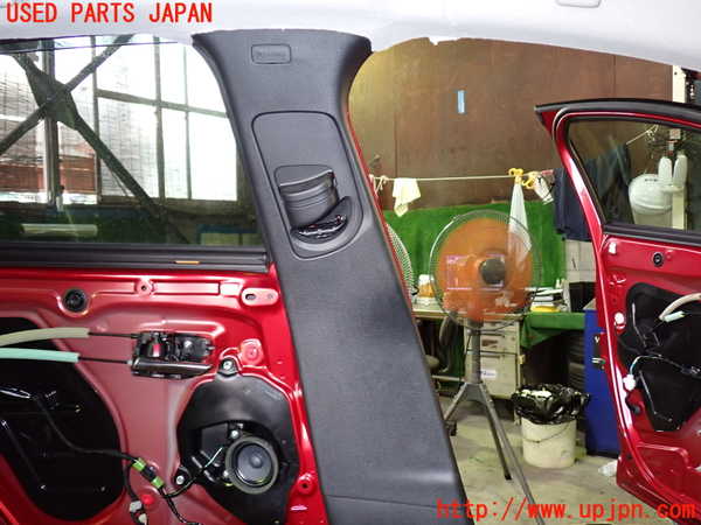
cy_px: 262
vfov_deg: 46.8
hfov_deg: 60.0
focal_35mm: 30
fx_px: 608
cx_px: 350
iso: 400
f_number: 2.3
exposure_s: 1/30
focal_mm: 5.4
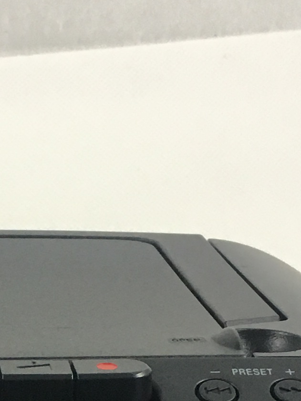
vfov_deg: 13.0
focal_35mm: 139
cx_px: -88
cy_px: 684
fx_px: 1611
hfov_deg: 10.4
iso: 64
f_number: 2.2
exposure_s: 1/33
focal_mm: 4.15
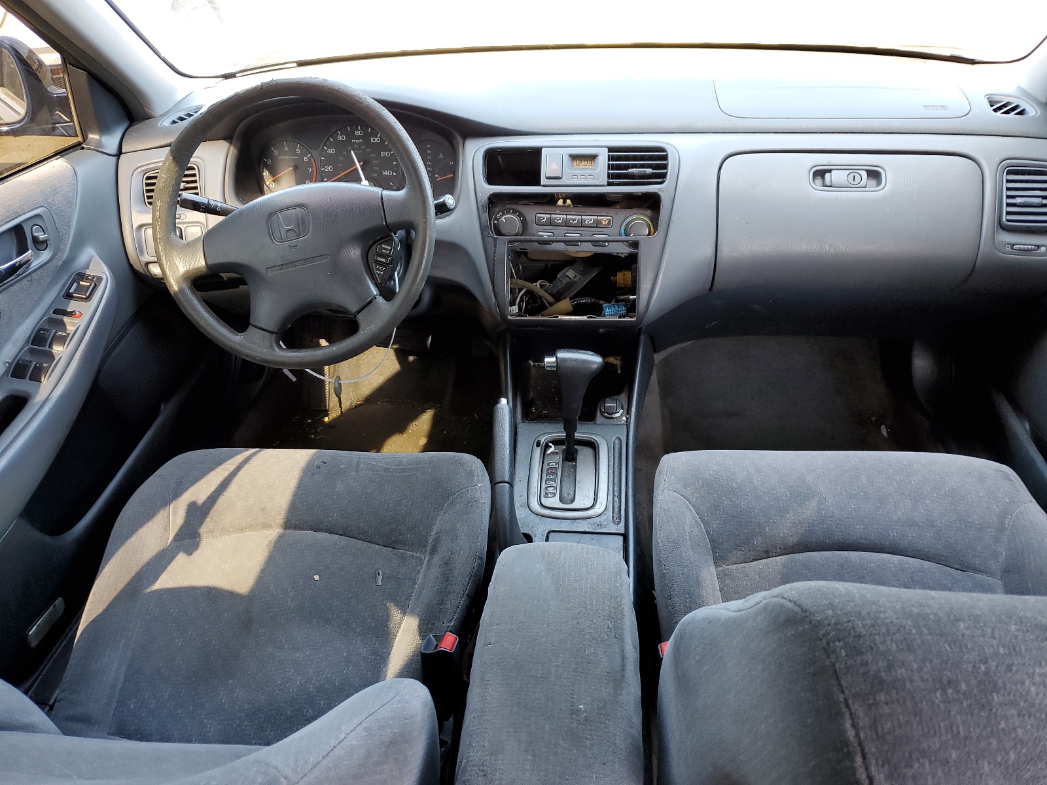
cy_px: 392
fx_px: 786
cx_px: 524
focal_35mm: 26
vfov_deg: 53.1
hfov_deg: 67.3
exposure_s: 1/60.2
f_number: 1.5
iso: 72
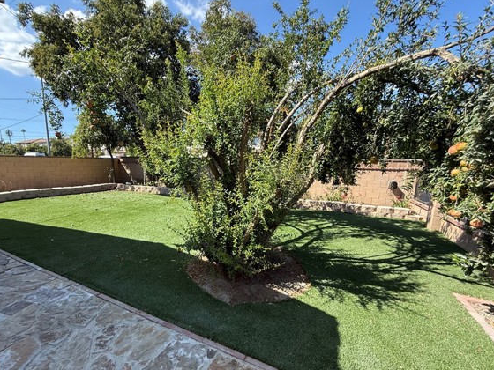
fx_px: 228
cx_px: 231
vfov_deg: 77.9
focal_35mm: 16
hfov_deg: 94.4
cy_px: 201
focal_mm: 2.22
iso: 50
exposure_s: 1/549
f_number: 2.2
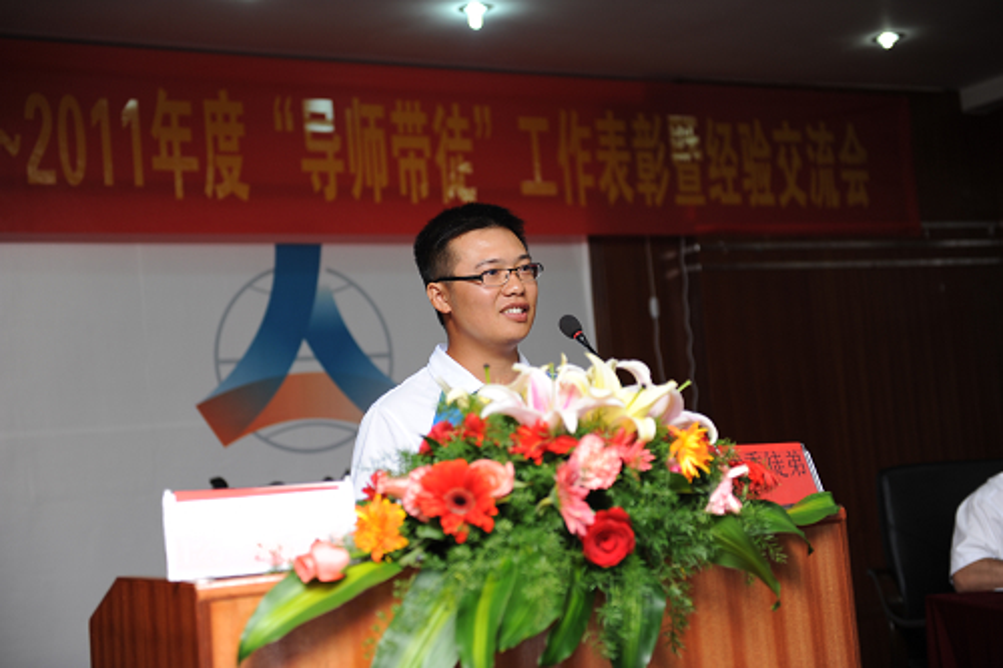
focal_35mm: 56
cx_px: 502
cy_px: 334
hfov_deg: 35.7
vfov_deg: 24.2
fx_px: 1560
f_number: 2.8
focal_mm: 56
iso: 200
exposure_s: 1/60
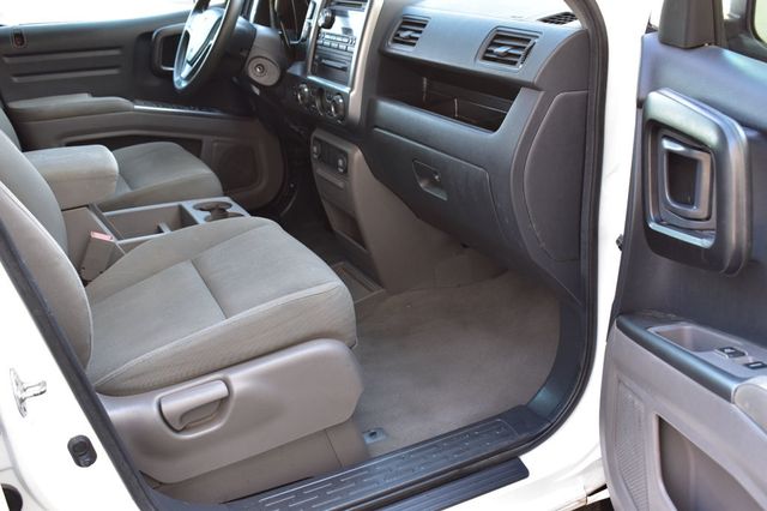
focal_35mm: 38
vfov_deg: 35.5
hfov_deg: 51.3
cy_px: 256
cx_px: 384
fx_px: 799
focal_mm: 25
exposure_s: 1/20
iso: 400
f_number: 6.3
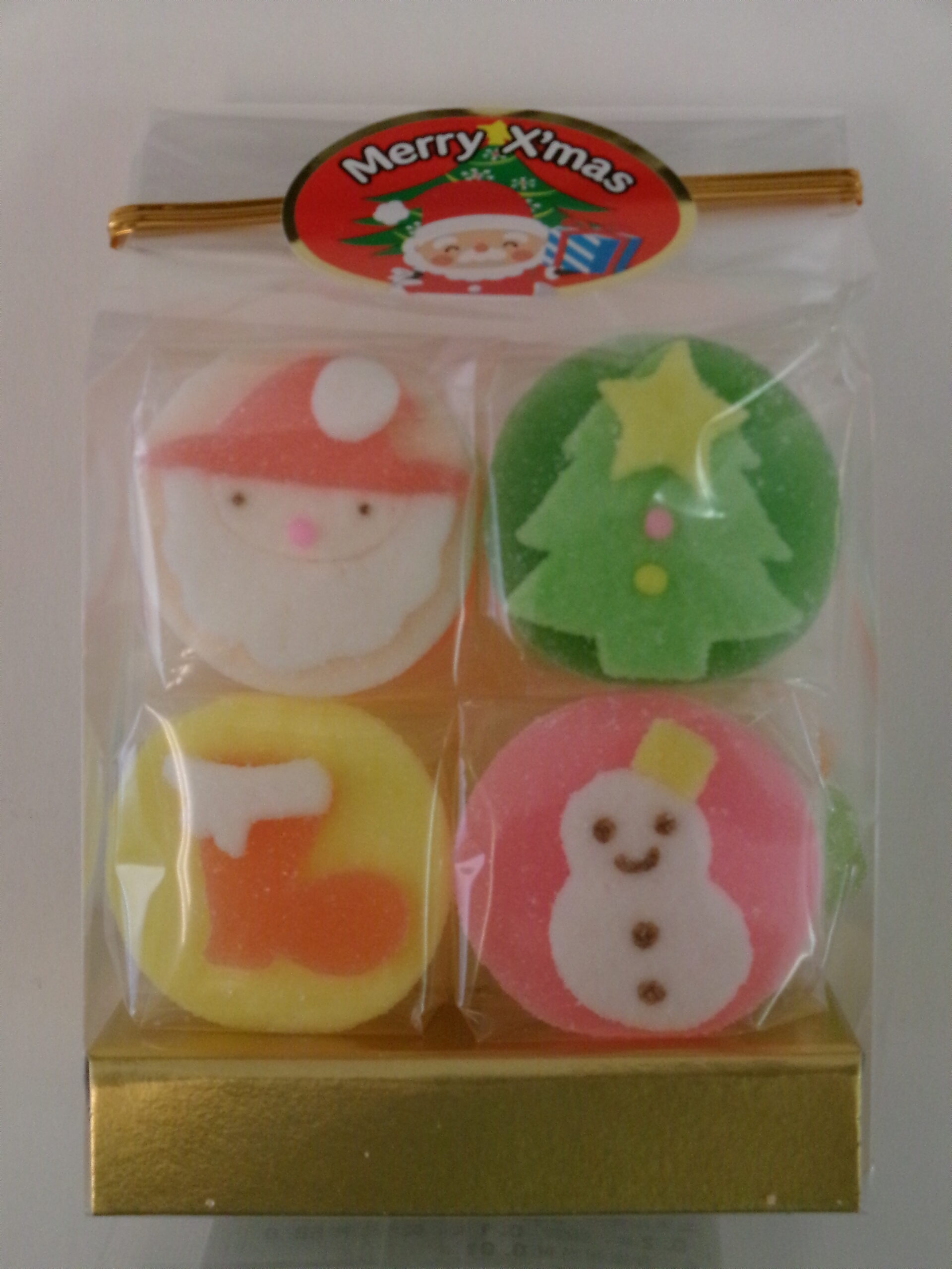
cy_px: 634
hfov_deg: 22.9
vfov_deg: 30.3
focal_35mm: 64
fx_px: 2347
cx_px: 476
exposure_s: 1/125
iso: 688
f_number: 5.2
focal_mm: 11.5
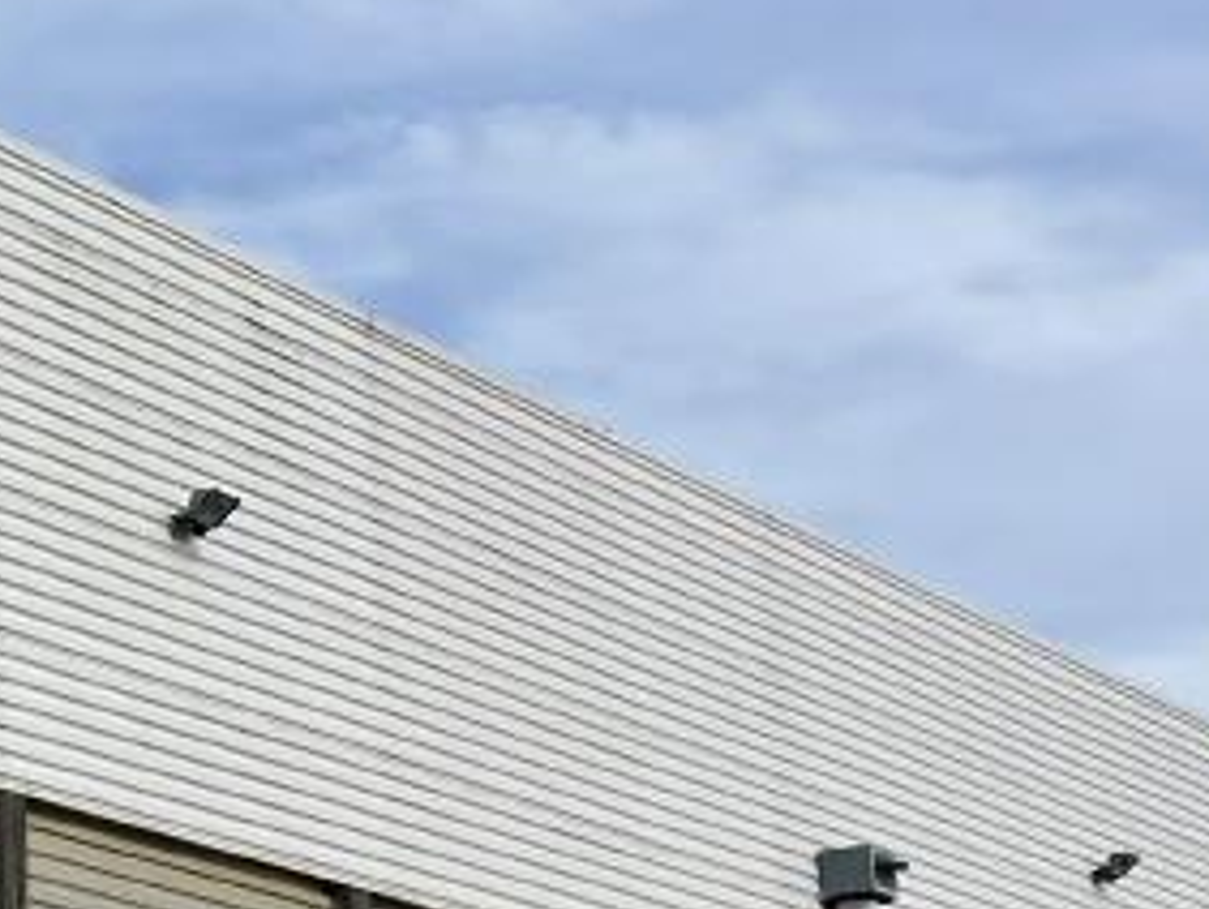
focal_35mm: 118
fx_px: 4125
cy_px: 639
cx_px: -446
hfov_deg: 15.7
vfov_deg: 12.5
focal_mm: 4.2
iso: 32
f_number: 1.6
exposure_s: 1/5556
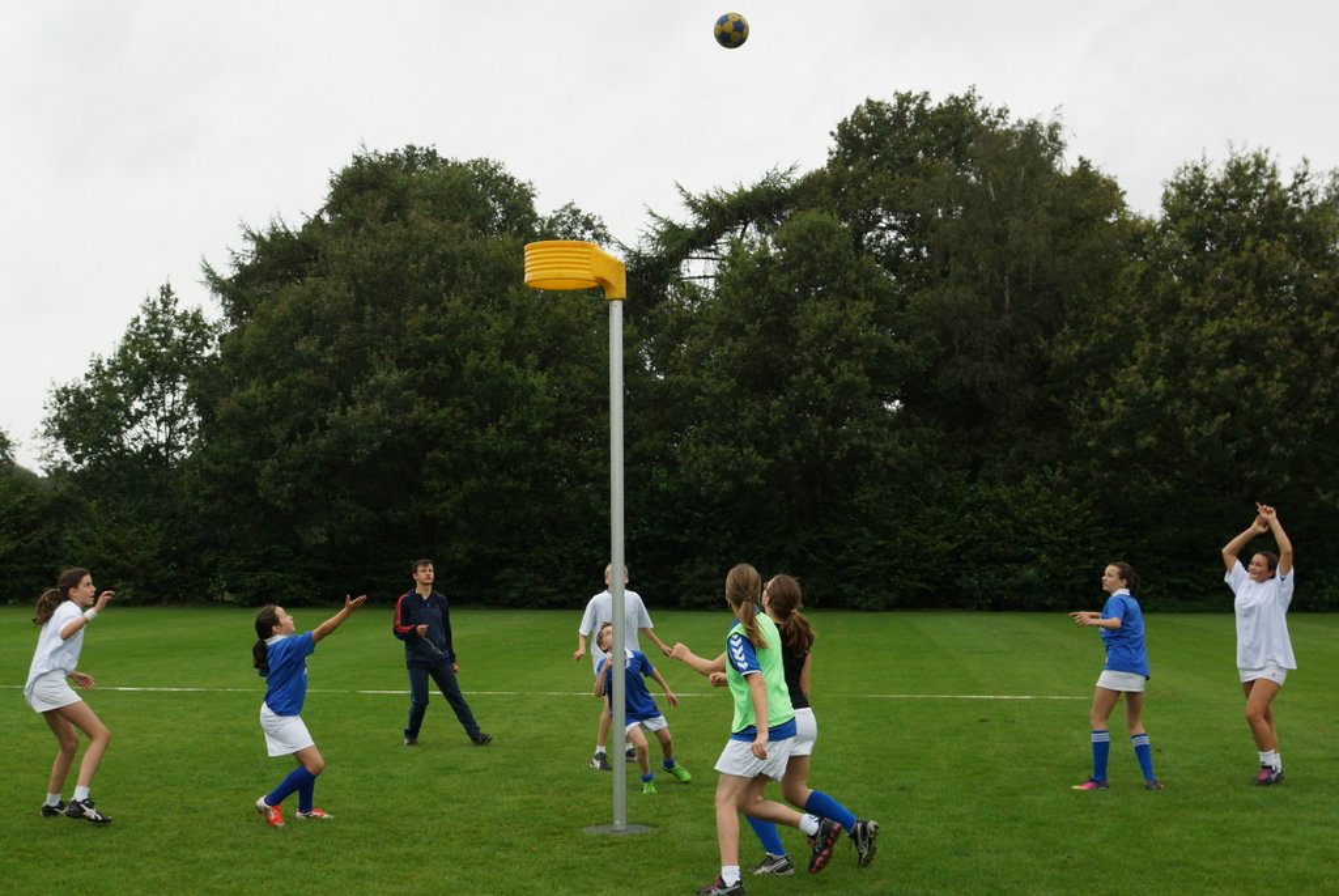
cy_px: 448
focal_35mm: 36
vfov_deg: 37.0
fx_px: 1340
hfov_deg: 53.1
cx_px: 670
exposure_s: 1/640
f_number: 4
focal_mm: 24
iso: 320
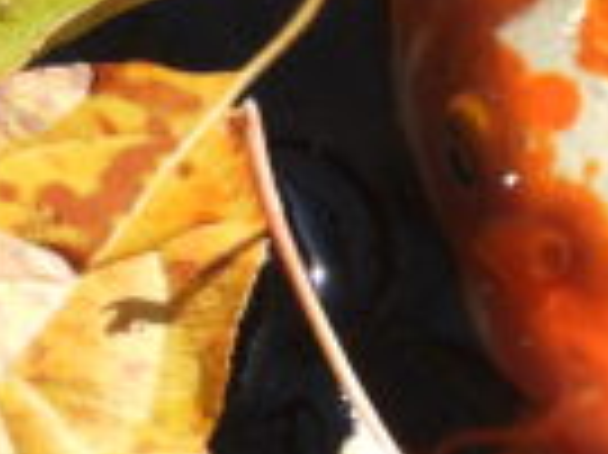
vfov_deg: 1.4
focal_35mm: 1025
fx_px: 17987
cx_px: 554
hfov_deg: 1.9
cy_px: -467
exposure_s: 1/320
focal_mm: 35.7
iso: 100
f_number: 4.5
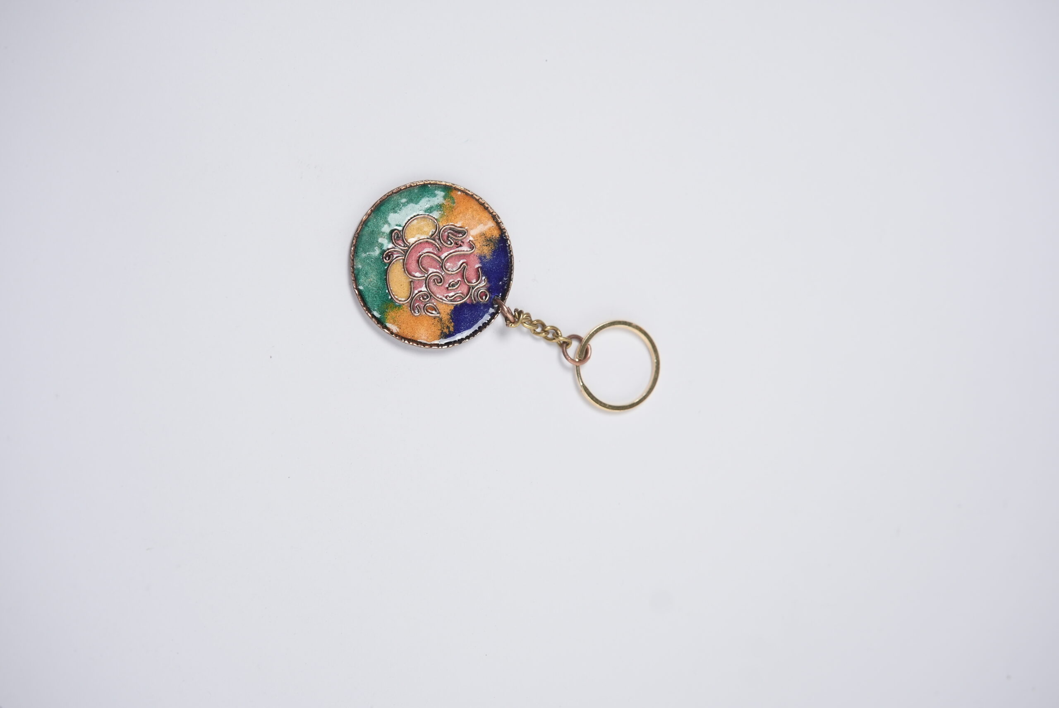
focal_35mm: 75
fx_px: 2207
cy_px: 354
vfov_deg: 18.2
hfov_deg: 27.0
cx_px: 530
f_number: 4.5
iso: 640
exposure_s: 1/500
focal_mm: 75
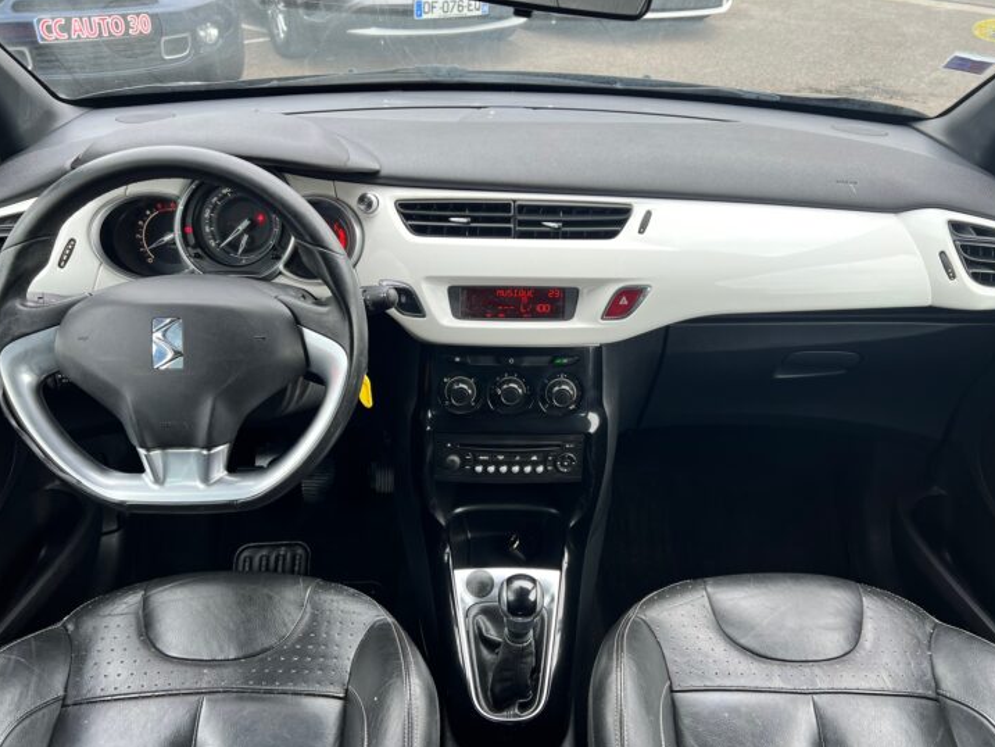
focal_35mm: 29
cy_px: 414
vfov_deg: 48.2
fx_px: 834
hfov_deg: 61.6
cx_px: 504
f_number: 1.5
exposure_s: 1/153
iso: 40
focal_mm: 5.7
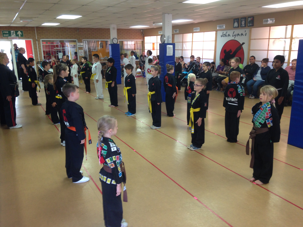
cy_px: 114
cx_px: 152
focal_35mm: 33
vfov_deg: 42.9
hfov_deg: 55.4
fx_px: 289
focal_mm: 4.12
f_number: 2.4
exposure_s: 1/20
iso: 100
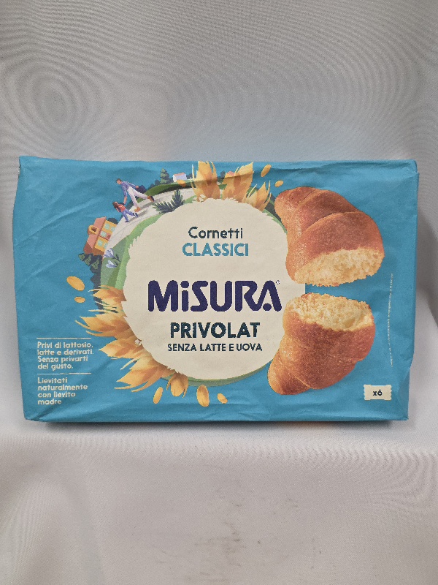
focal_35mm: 23
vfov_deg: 73.9
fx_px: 388
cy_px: 292
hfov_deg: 58.9
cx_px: 219
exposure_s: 1/101
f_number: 1.7
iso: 400
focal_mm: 6.3
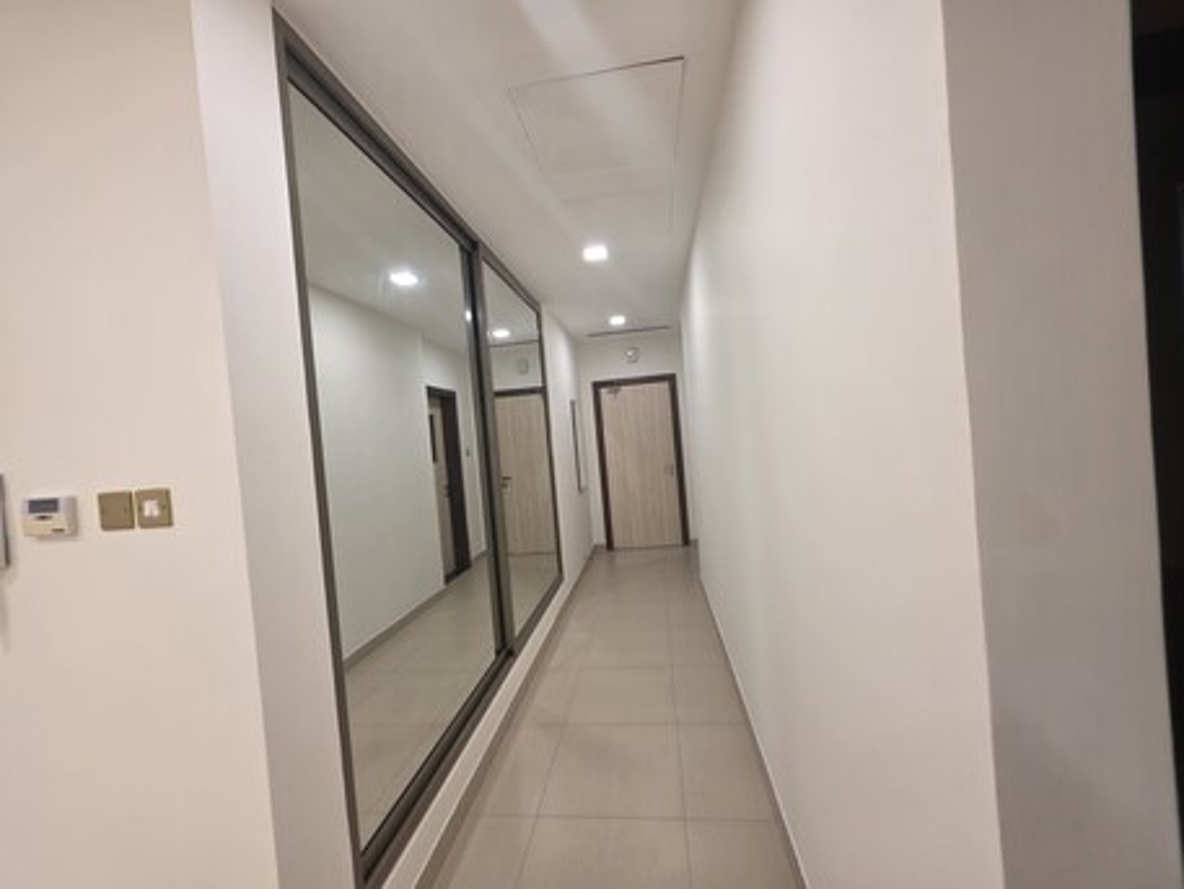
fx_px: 445
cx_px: 592
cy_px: 444
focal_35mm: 13
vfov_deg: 89.9
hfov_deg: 106.2
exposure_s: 1/100
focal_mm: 2.2
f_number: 1.9
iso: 200
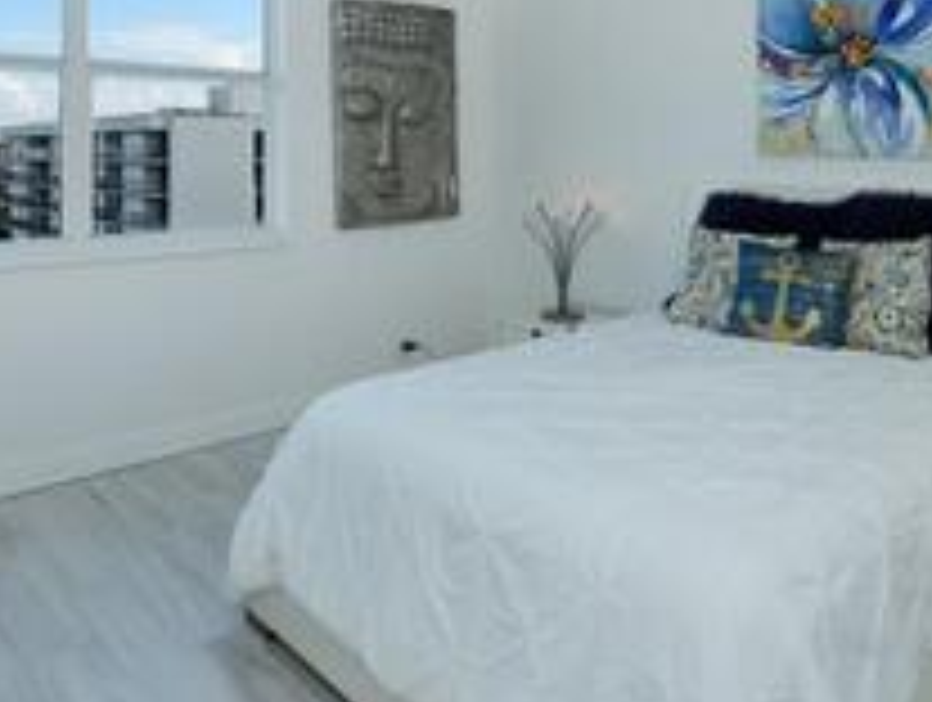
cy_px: 166
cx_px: 486
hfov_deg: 65.2
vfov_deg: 49.2
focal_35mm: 27
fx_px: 728
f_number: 5.6
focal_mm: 14
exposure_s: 1/1600
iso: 320
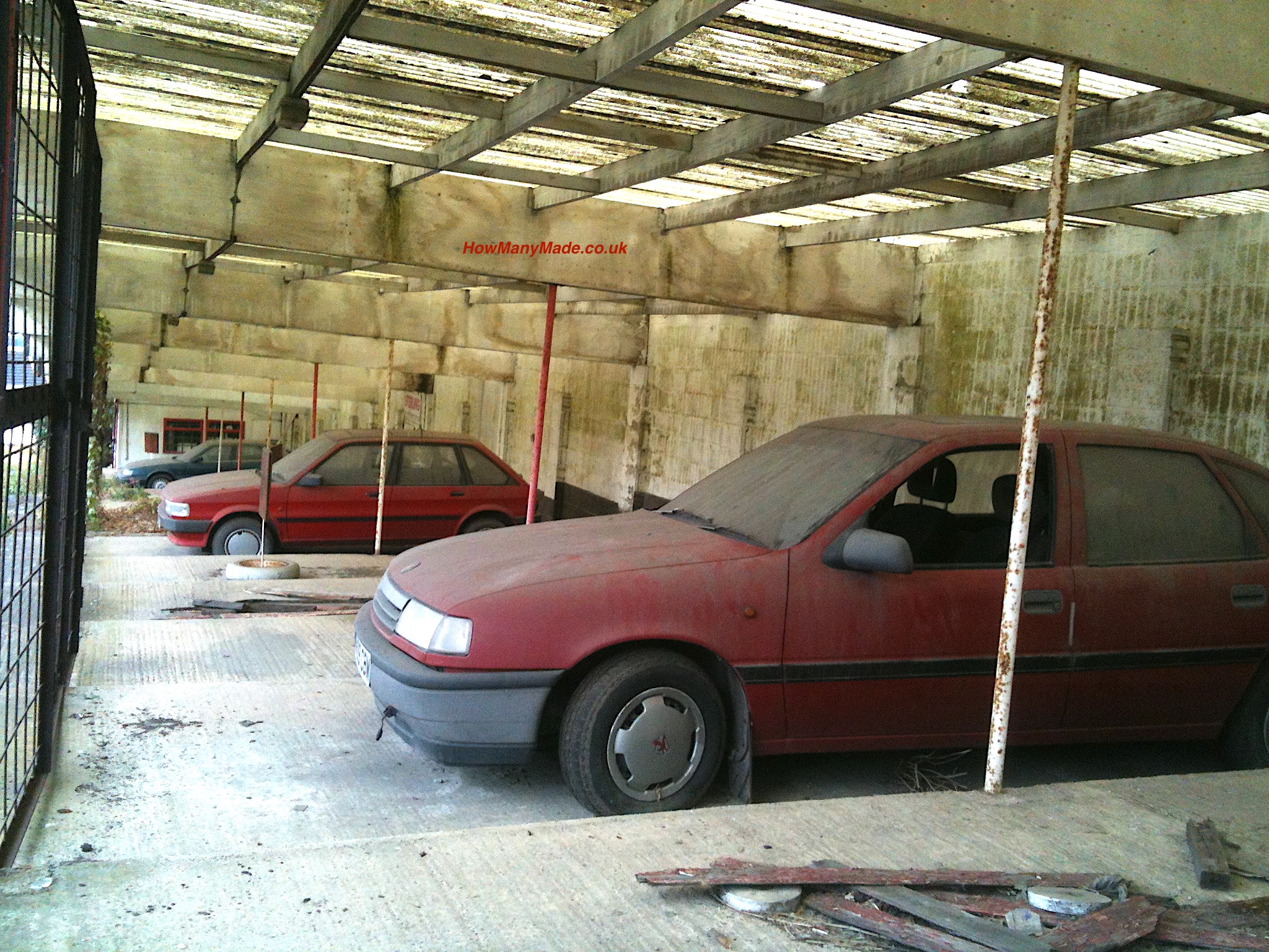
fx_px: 1283
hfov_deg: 52.6
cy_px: 476
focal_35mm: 35
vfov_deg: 40.7
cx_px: 634
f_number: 2.8
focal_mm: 3.85
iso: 125
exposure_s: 1/120
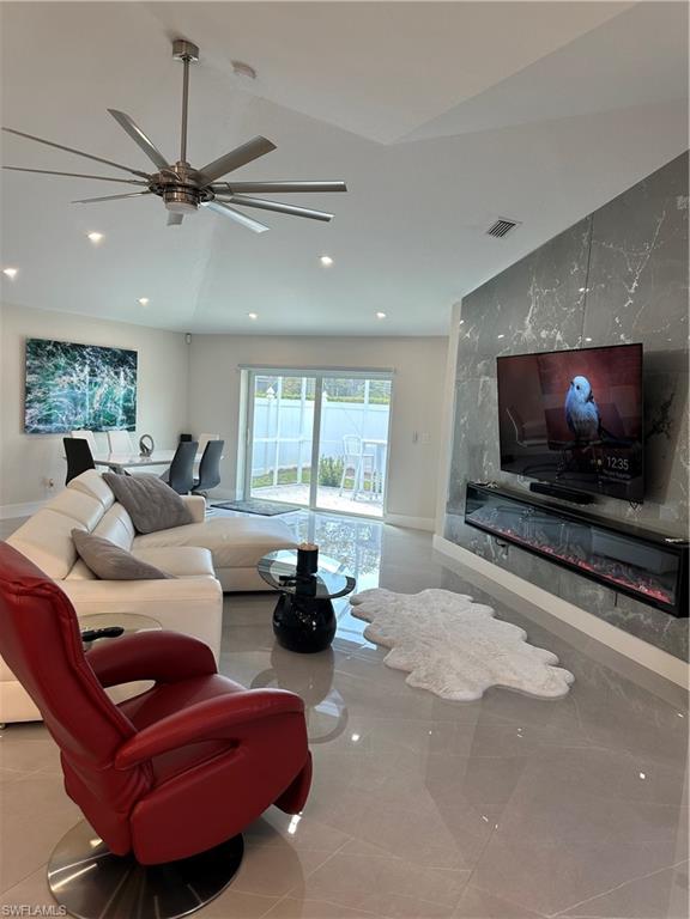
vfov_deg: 71.6
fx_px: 638
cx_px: 345
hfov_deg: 56.8
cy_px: 460
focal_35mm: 24
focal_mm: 6.86
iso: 100
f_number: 1.78
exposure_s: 1/120
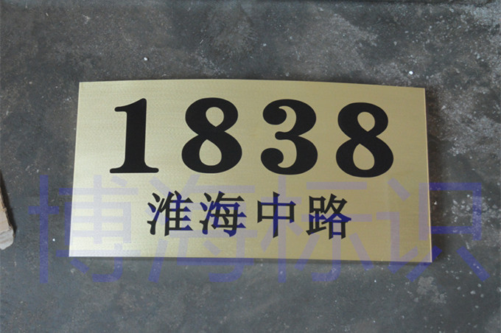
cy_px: 166
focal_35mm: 33
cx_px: 250
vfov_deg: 39.9
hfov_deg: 57.3
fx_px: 459
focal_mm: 22
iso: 1400
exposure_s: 1/60
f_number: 4
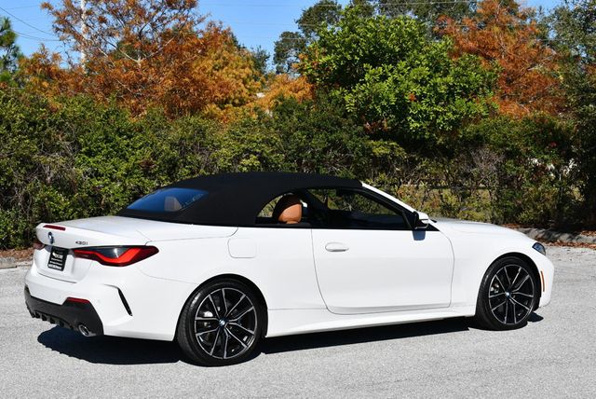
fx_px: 1160
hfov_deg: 28.8
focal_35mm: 70
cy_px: 200
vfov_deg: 19.5
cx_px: 298
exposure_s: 1/400
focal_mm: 35
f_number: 10
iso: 100
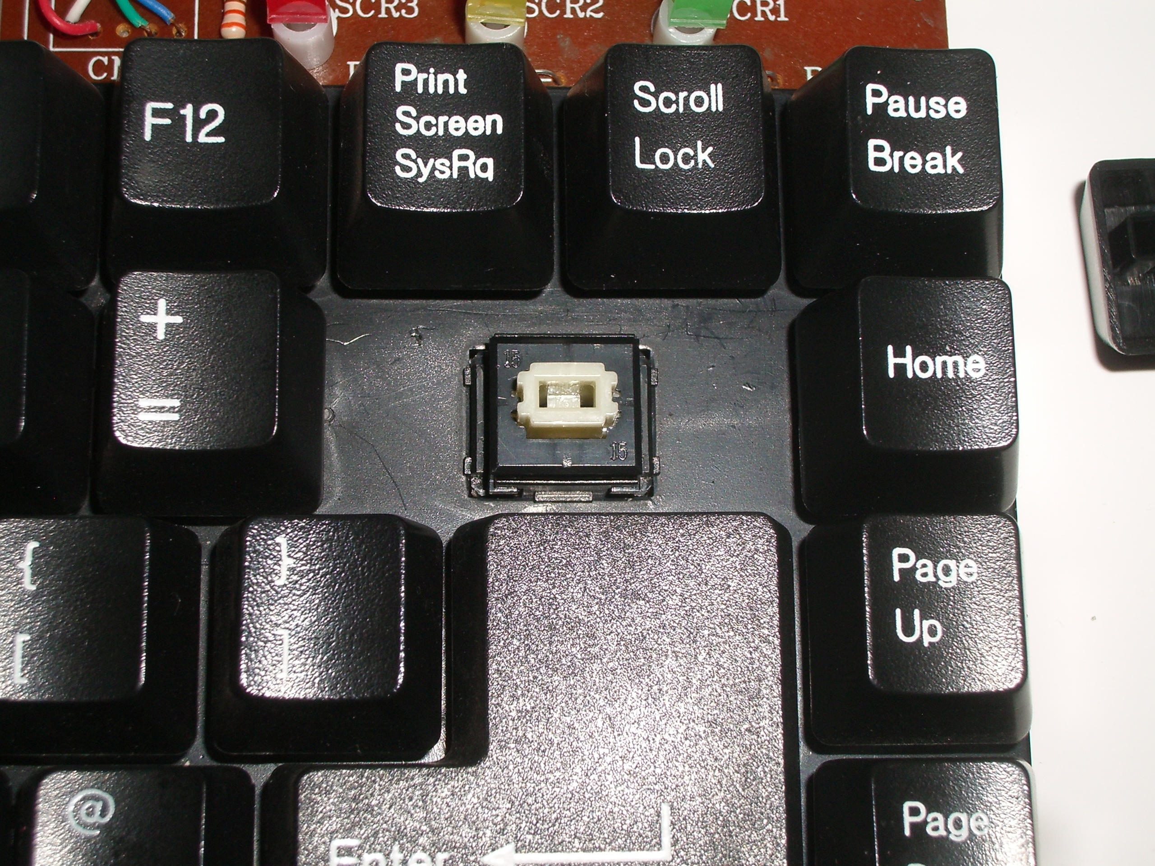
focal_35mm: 62
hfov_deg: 31.2
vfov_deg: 23.7
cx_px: 578
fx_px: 2069
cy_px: 433
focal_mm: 10.2
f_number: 5.6
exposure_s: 1/60
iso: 80
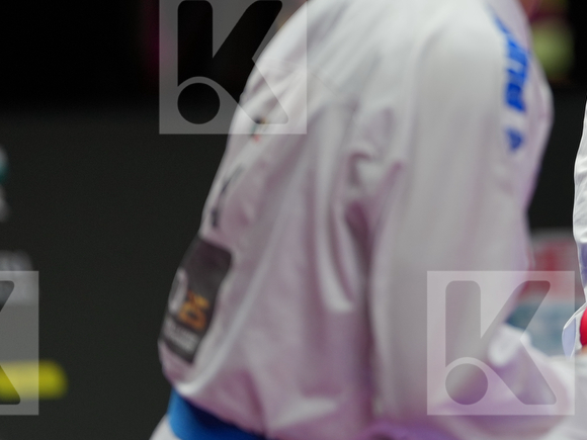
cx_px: 501
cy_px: 63
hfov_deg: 3.7
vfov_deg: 2.8
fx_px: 8987
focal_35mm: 530
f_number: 2.8
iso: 400
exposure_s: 1/1000
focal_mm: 200
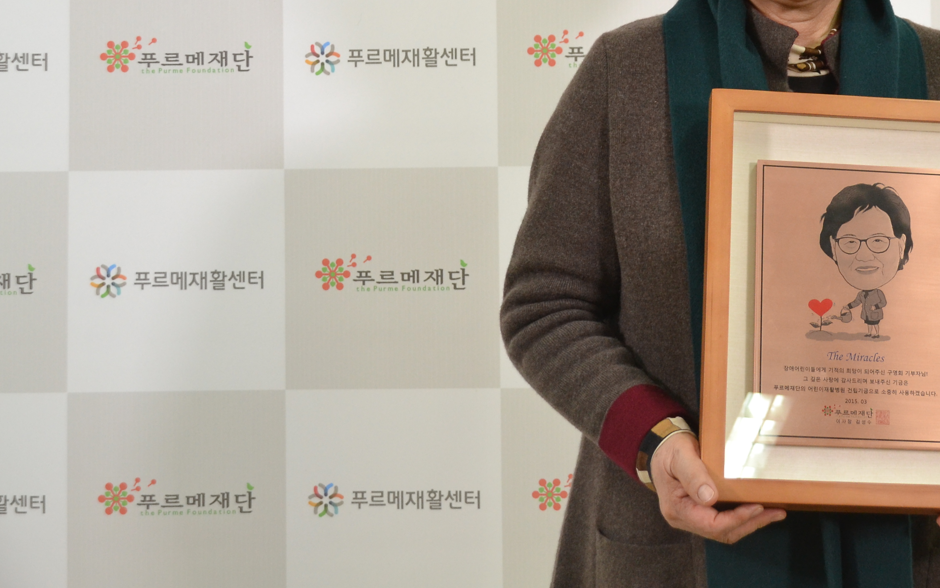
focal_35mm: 77
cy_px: 96
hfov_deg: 26.3
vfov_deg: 16.8
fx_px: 1968
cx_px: 761
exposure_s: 1/100
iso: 800
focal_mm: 31
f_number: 4.5
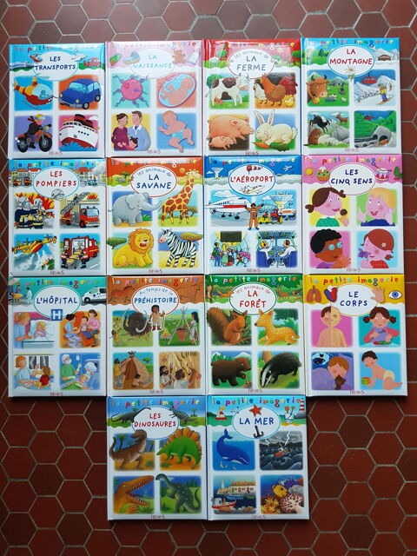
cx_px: 208
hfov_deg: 53.1
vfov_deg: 67.3
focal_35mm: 26
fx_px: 418
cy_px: 278
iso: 160
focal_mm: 4.3
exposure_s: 1/33
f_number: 1.7
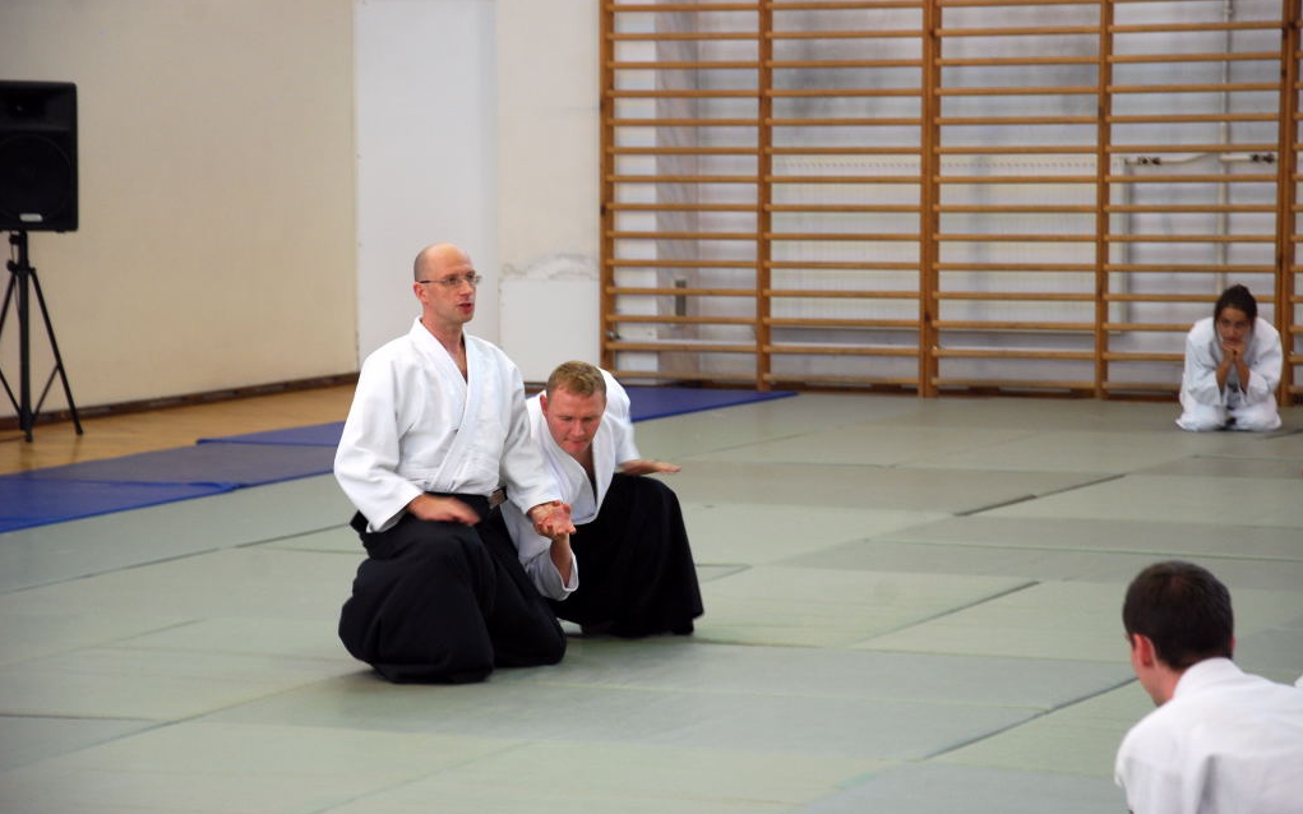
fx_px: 4634
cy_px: 400
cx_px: 651
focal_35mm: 131
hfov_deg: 16.0
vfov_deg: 10.0
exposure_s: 1/30
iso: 400
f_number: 5.6
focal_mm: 85
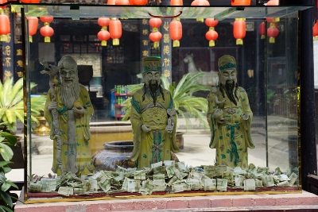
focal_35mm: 75
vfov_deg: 18.2
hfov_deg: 27.0
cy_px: 106
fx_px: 663
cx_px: 159
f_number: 6.3
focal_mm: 50
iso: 100
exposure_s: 1/100
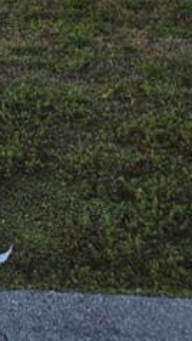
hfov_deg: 12.9
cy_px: -129
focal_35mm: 81
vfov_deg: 22.7
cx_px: -199
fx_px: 733
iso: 25
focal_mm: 5.4
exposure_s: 1/711
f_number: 1.8
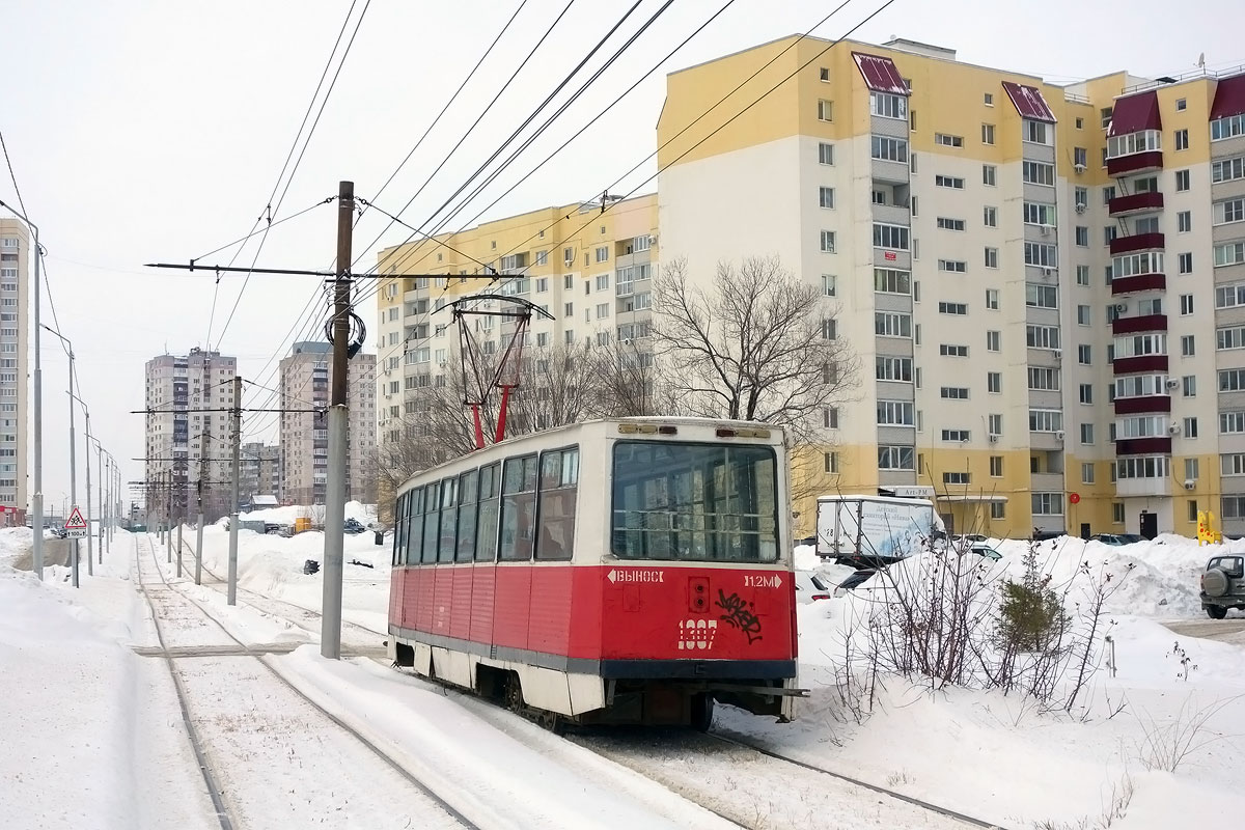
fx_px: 1729
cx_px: 622
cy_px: 415
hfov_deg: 39.6
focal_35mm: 50
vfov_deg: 27.0
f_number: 4.5
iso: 125
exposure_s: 1/500
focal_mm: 18.45
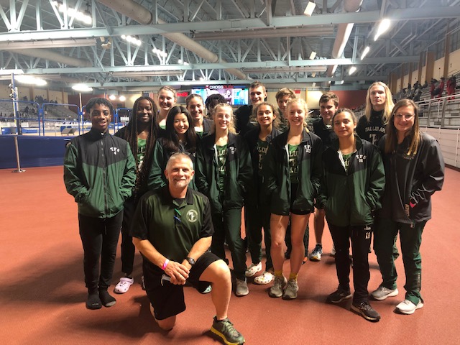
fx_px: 372
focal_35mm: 28
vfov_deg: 49.7
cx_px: 230
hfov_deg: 63.4
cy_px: 172
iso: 40
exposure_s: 1/24
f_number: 1.8
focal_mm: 3.99
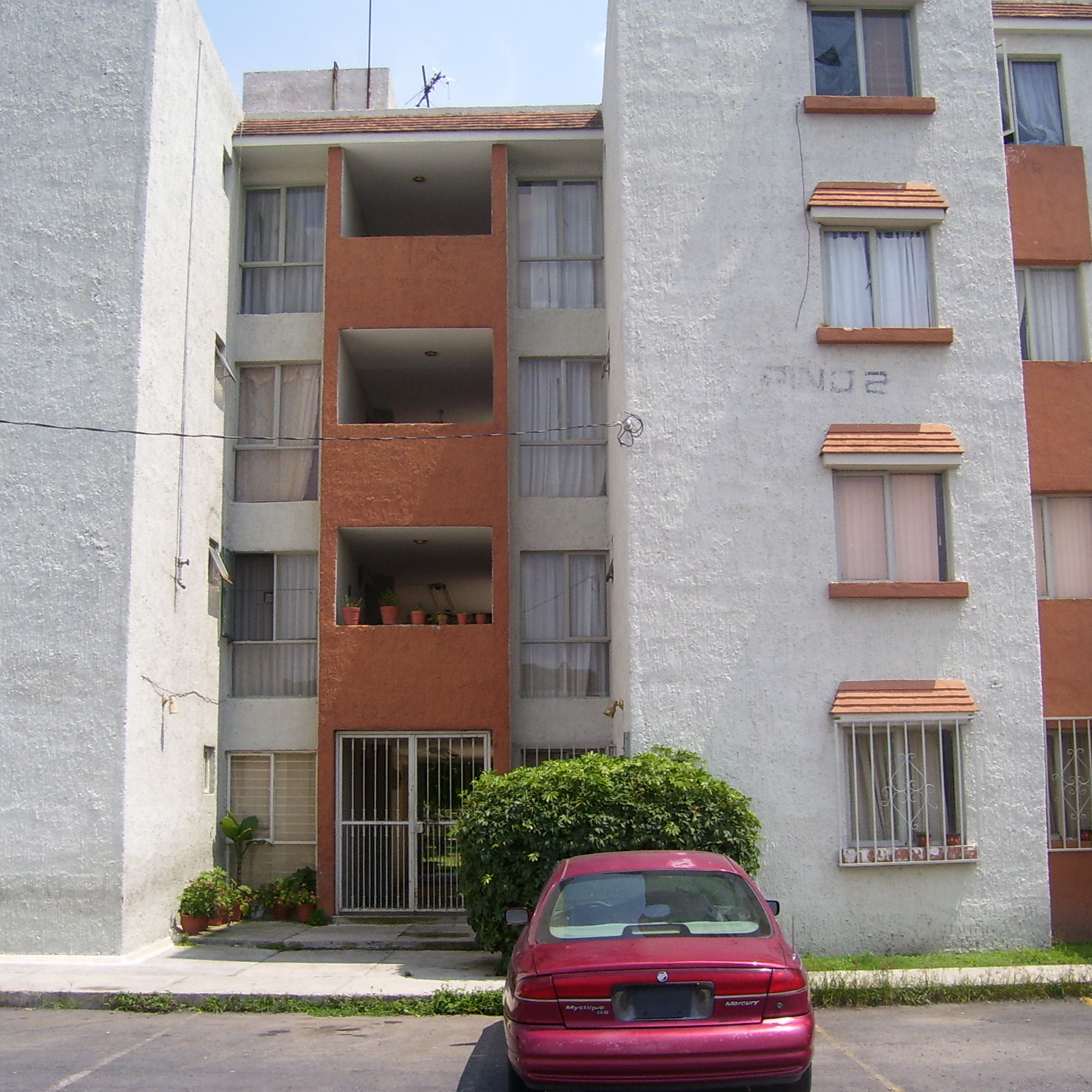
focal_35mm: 41
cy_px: 552
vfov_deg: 40.9
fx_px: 1463
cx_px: 543
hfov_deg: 40.9
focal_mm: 5.6
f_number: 4.8
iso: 80
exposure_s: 1/500
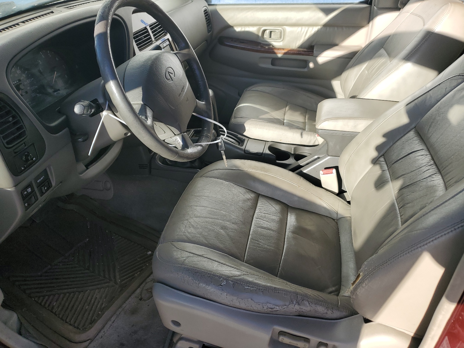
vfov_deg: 53.1
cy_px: 174
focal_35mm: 26
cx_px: 232
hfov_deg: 67.3
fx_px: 349
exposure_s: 1/1111
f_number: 1.5
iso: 50
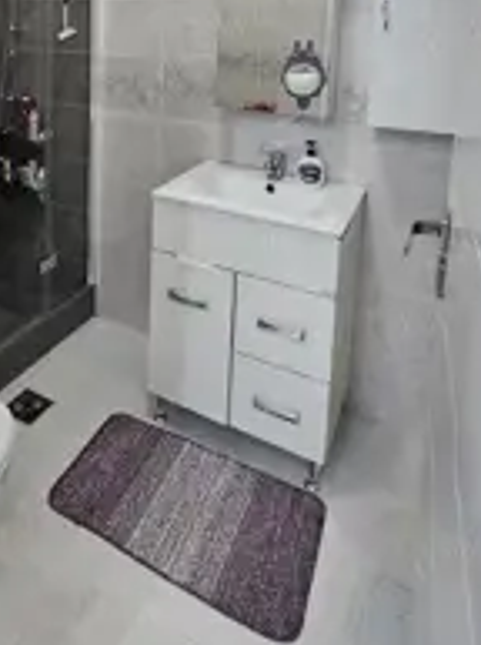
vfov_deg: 57.0
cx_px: 124
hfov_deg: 49.3
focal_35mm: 27
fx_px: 502
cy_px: 74
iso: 400
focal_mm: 2.2
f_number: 2.2
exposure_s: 1/50
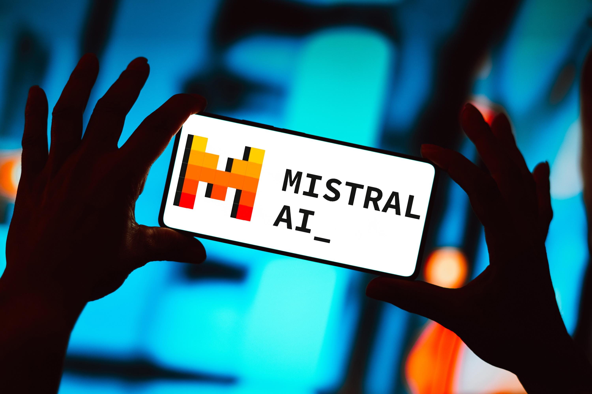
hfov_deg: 27.0
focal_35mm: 75
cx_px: 296
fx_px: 1233
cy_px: 197
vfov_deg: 18.2
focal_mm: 50
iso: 100
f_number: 1.8
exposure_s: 1/160
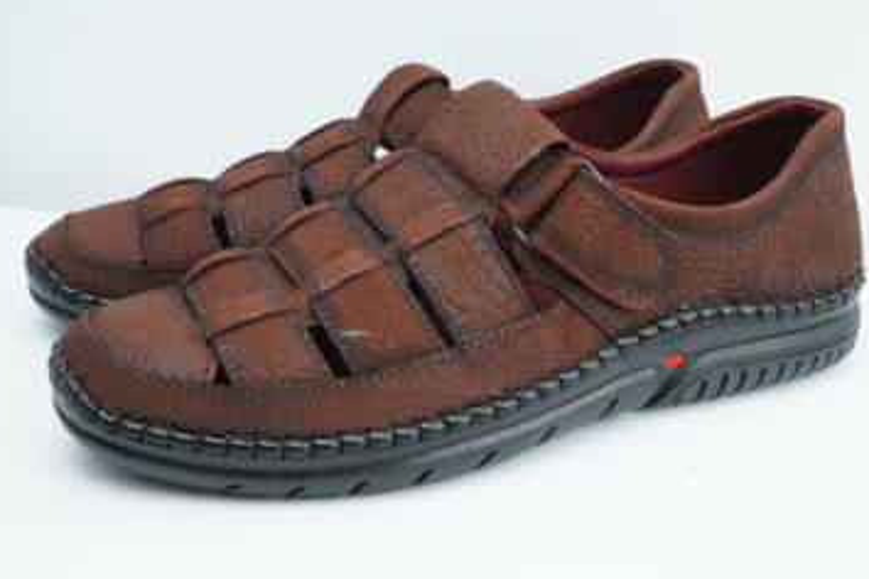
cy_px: 288
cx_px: 439
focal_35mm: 45
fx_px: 1086
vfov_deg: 29.9
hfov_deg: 43.6
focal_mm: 25
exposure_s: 1/100
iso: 1000
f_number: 11
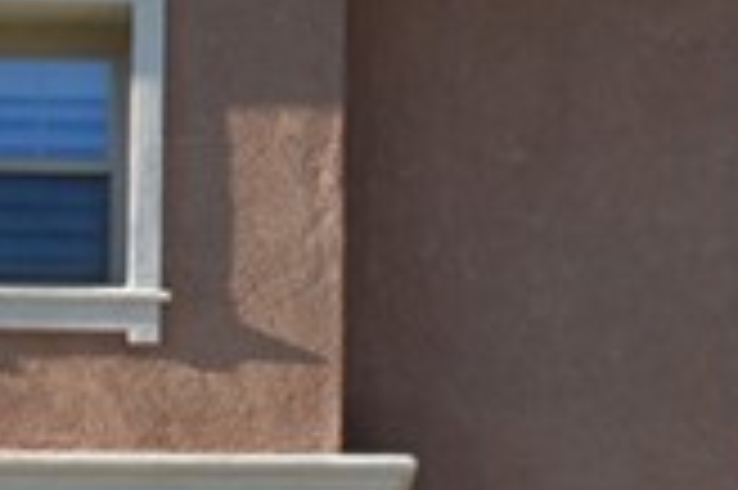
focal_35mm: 263
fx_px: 5386
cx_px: 274
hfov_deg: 7.8
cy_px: 728
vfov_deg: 5.2
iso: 100
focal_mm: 28
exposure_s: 1/200
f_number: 7.1
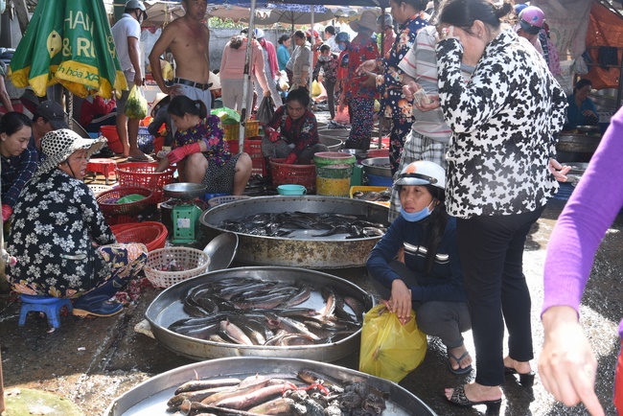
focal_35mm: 38
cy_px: 208
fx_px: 658
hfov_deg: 50.7
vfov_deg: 35.1
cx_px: 312
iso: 250
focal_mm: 38
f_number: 7.1
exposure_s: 1/100
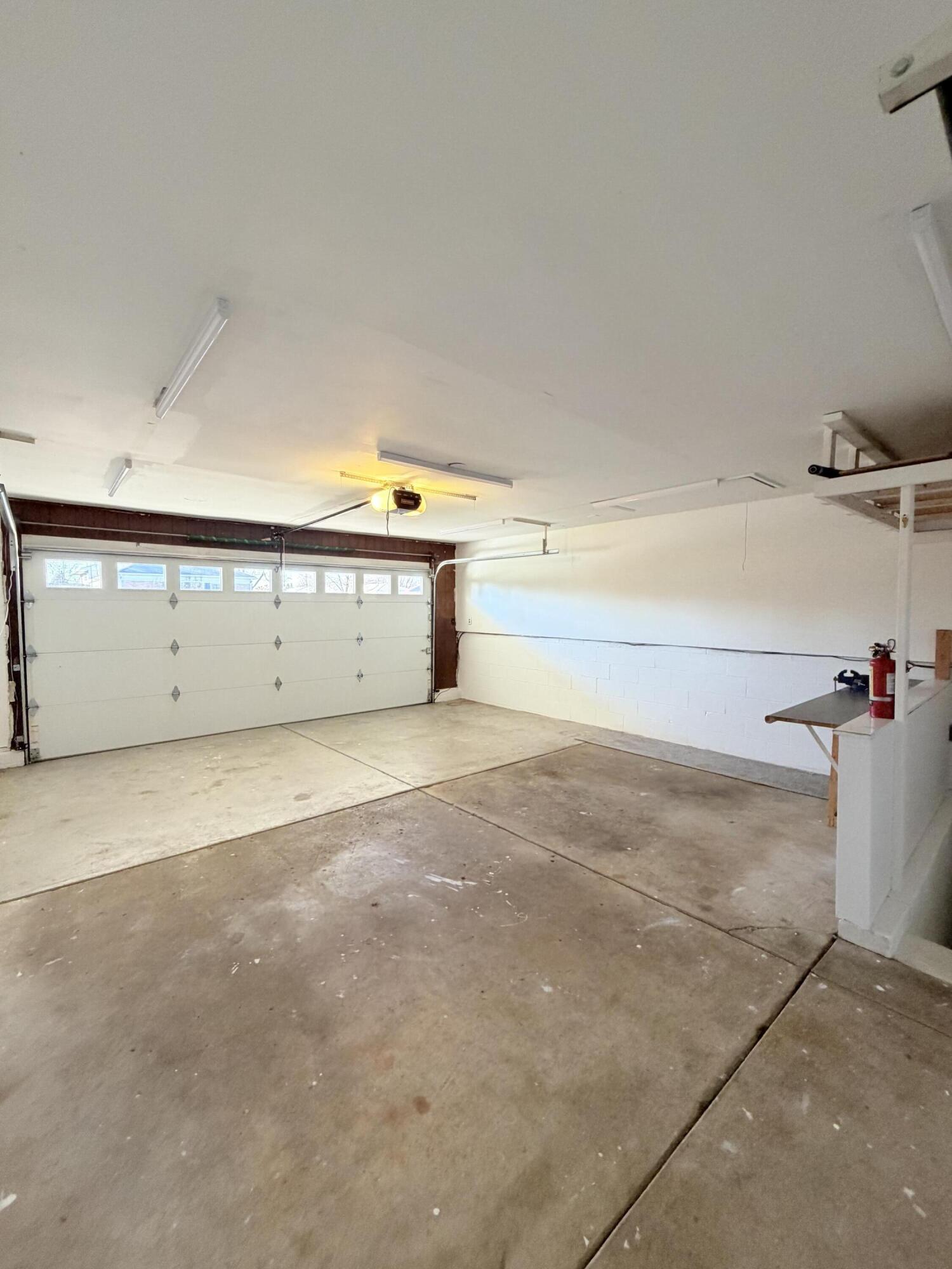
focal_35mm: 14
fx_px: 513
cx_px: 476
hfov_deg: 85.7
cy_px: 634
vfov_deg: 102.1
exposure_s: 1/60
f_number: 2.2
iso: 250
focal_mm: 2.22
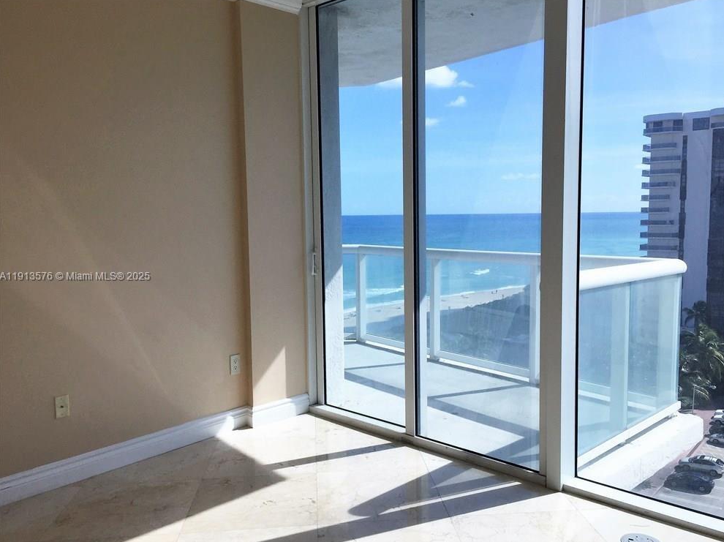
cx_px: 372
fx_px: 627
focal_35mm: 30
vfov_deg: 46.7
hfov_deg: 60.0
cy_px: 277
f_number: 2.2
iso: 32
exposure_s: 1/1319
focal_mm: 4.15
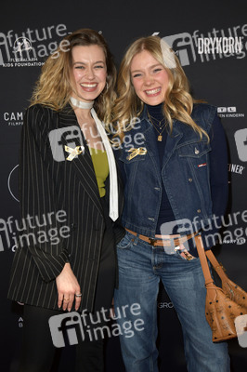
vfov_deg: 43.6
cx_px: 124
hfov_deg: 29.8
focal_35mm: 45
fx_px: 464
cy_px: 186
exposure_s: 1/200
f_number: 5.6
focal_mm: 45
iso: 500
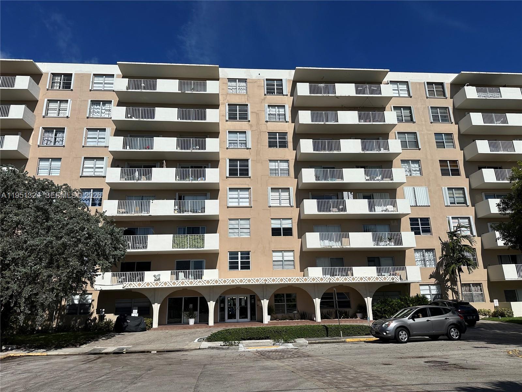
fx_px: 362
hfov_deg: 71.6
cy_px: 196
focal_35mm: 24
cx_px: 261
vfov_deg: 56.8
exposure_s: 1/15625
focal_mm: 6.86
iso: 80
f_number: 1.78
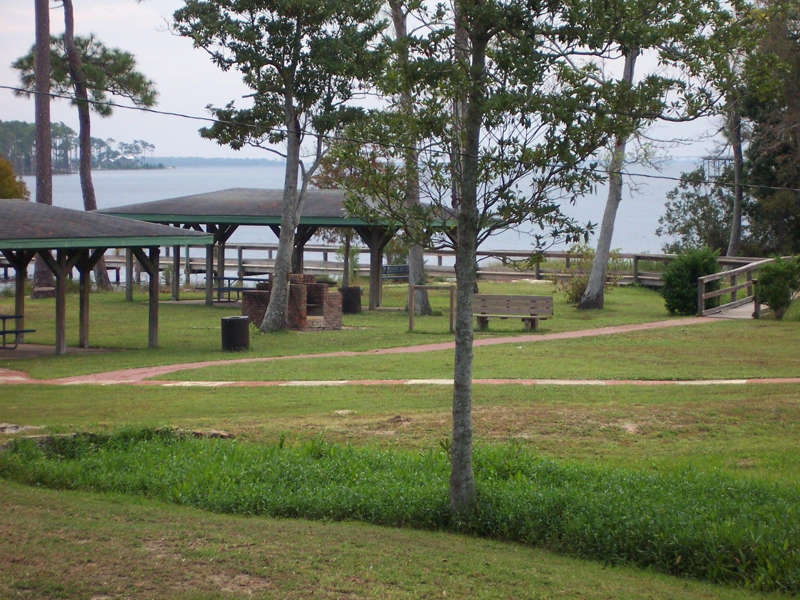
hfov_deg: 14.9
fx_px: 3051
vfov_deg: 11.2
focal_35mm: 132
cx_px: 400
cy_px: 300
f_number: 4.8
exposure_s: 1/180
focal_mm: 22
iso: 140
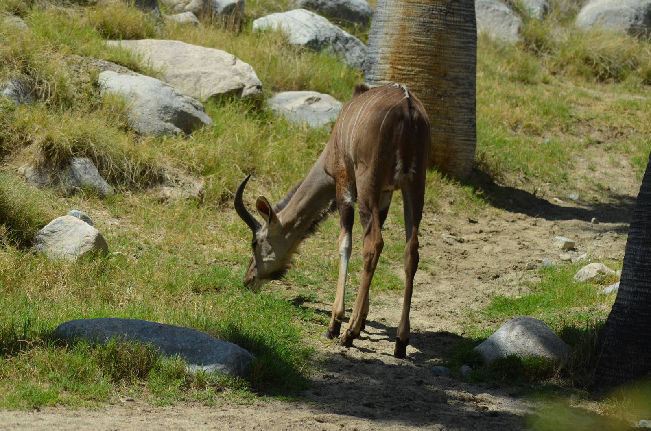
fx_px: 4467
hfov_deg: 8.3
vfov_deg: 5.5
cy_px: 216
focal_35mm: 248
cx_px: 326
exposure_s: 1/2000
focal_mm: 165
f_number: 5.6
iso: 280
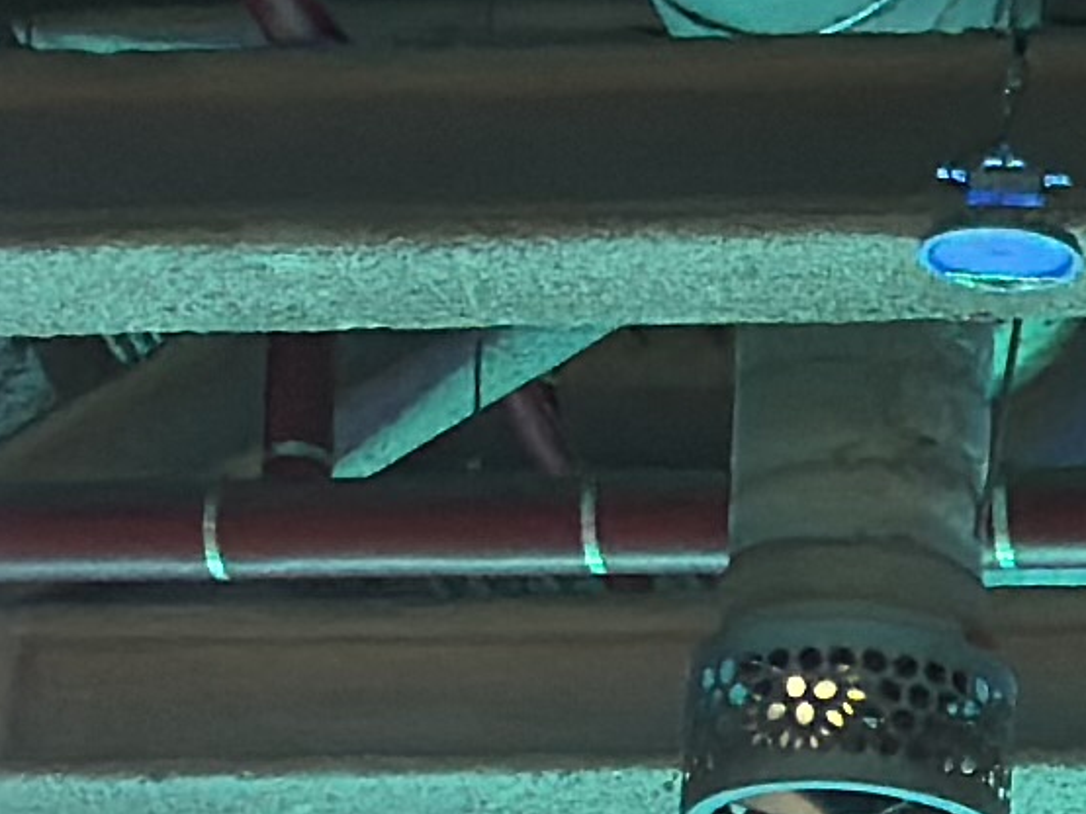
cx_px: 1587
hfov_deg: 5.6
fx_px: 10947
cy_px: 2555
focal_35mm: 349
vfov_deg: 4.1
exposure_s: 1/120
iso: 100
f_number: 1.78
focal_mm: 6.86
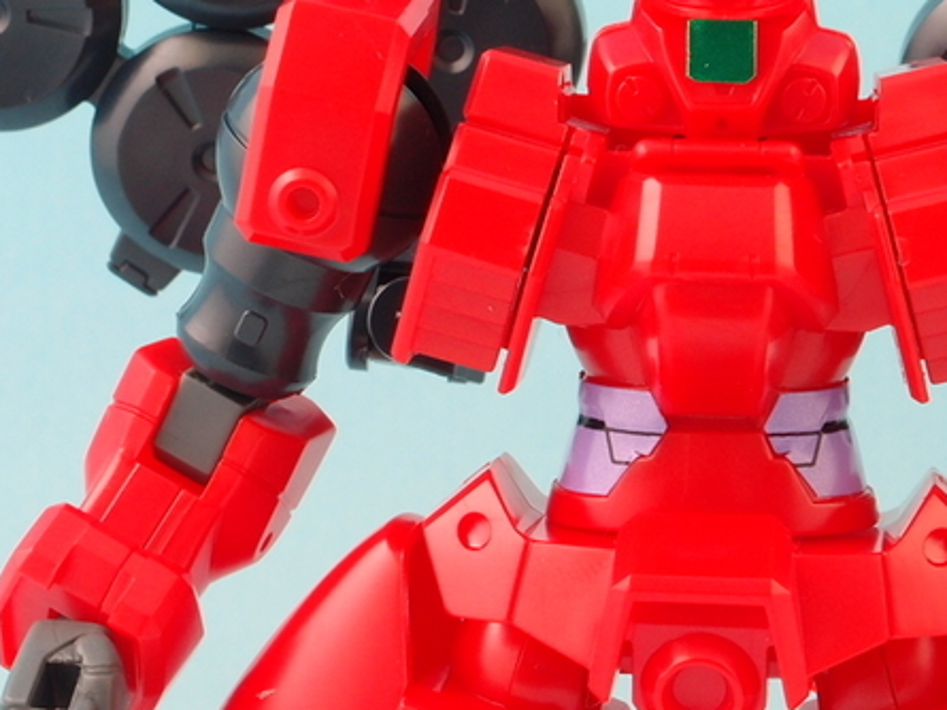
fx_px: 4132
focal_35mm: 151
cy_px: 149
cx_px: 694
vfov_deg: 9.8
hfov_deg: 13.0
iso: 100
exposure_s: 1.3
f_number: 8
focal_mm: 18.15
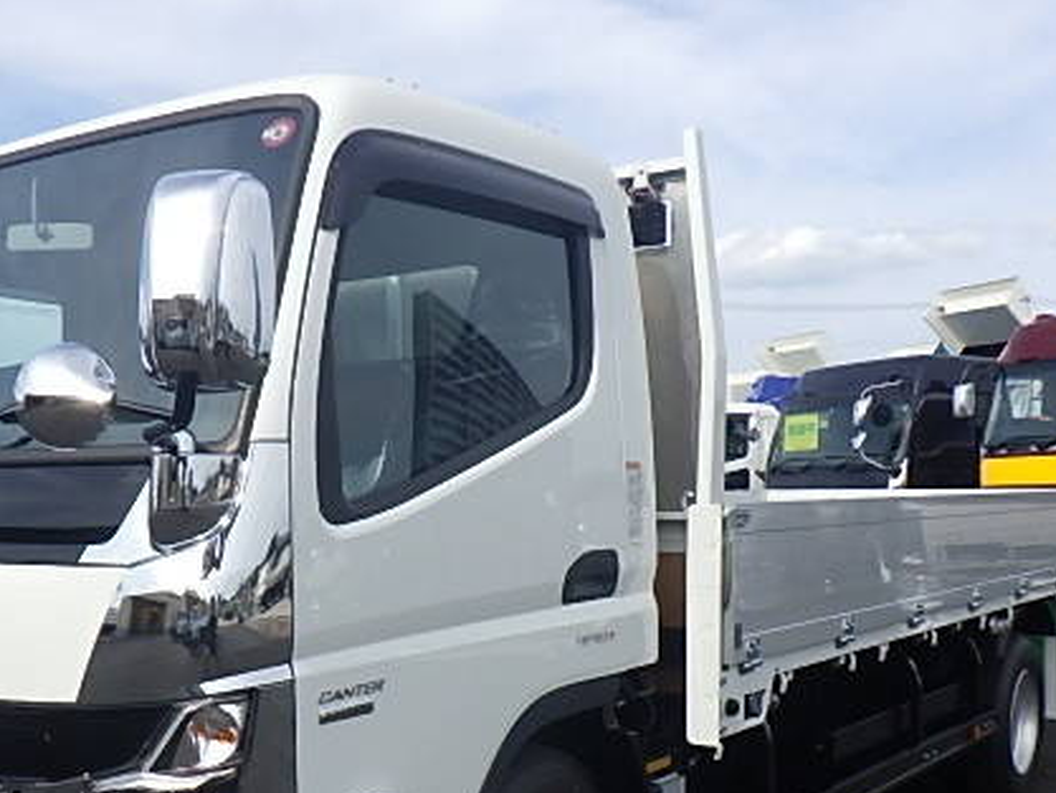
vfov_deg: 32.9
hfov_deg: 43.5
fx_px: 1312
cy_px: 603
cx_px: 400
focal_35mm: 43
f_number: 4.2
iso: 125
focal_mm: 5
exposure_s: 1/640
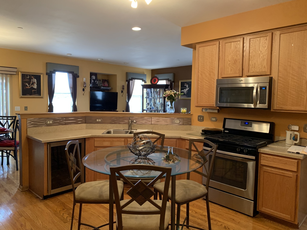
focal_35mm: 26
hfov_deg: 67.3
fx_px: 231
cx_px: 154
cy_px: 115
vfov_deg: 53.1
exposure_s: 1/40
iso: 250
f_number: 1.8
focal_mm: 4.25
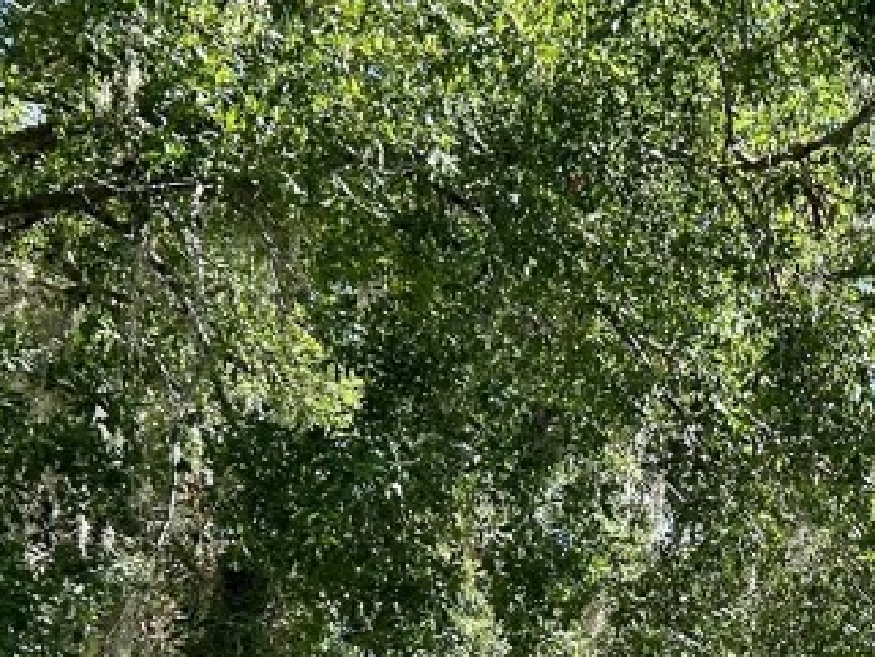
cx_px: 1243
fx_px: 2099
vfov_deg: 16.5
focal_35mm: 83
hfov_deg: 20.7
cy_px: 938
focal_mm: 5.7
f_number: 1.5
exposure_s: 1/2841
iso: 50
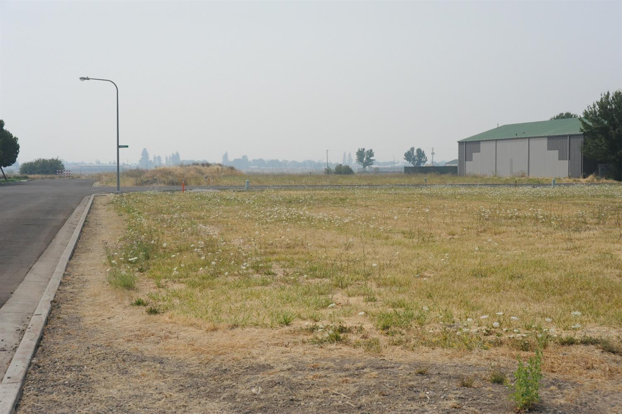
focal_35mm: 50
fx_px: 863
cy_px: 207
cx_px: 311
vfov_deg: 26.9
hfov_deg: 39.6
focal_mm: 50
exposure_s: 1/6400
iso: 2000
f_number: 8
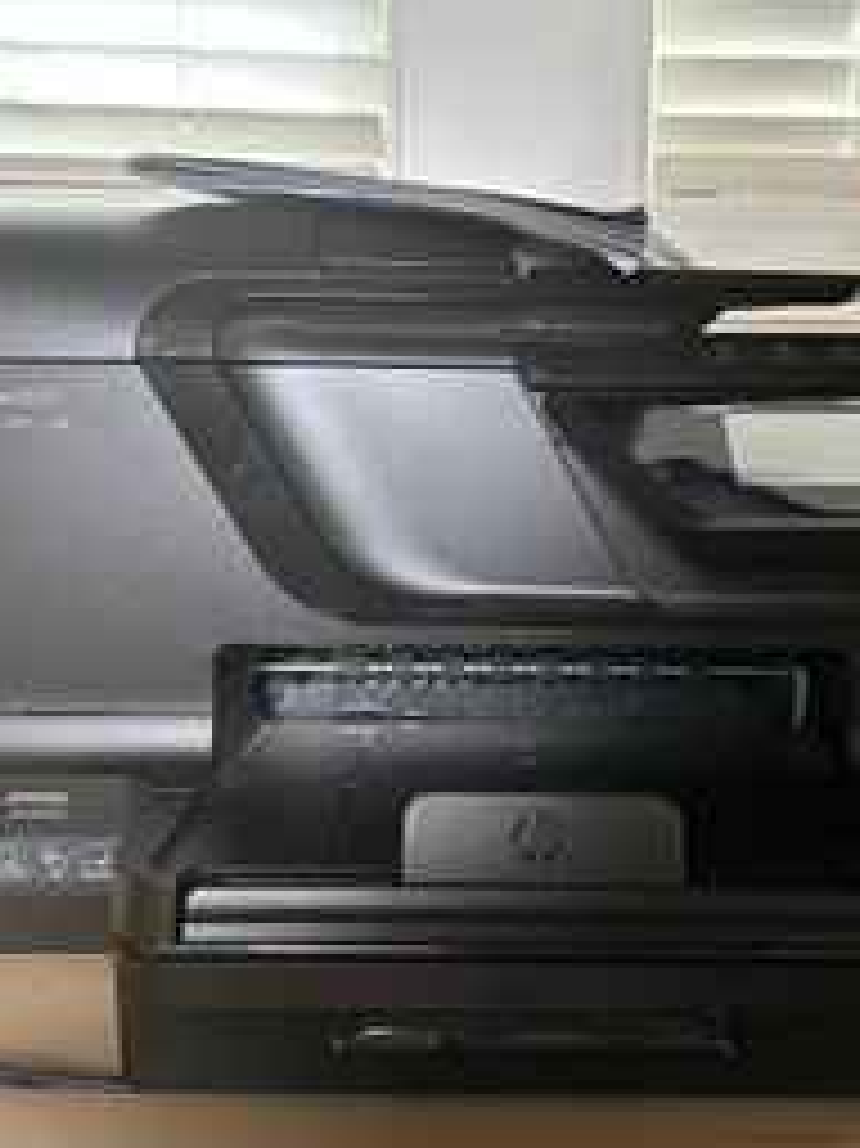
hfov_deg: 40.5
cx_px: 516
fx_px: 1160
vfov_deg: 52.6
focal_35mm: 35
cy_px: 574
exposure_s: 1/60
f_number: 1.5
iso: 400
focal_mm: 5.7
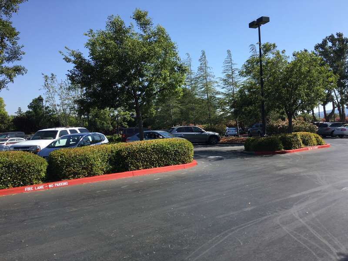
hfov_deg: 61.7
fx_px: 292
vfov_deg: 48.2
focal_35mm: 29
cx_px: 174
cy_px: 130
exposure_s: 1/1304
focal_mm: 4.15
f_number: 2.2
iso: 25
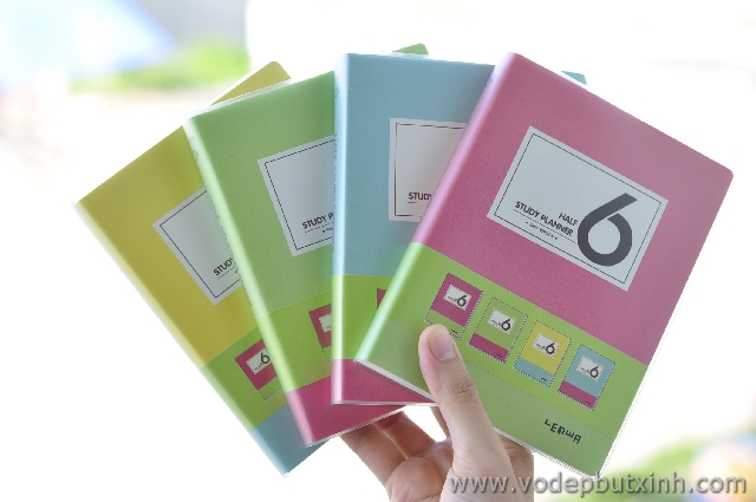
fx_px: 1573
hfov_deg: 27.0
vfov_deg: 18.1
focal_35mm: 75
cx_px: 378
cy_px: 251
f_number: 4
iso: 200
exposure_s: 1/250
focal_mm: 50
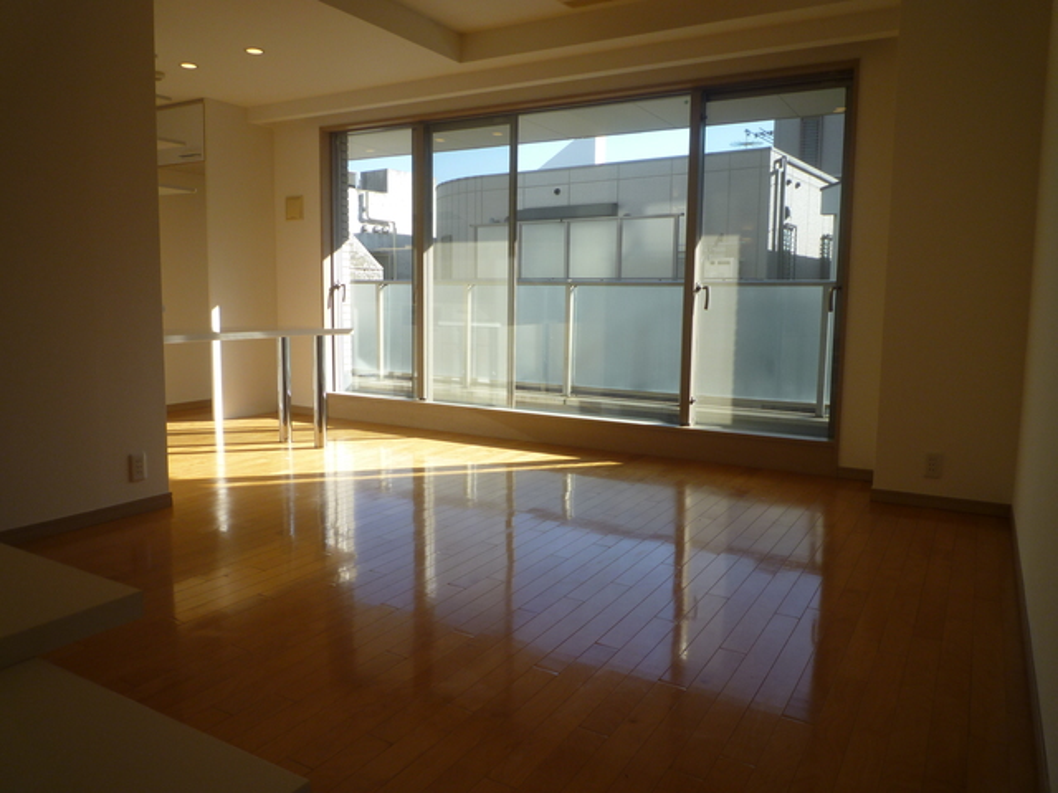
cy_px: 396
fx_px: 764
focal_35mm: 25
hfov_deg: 69.4
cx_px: 529
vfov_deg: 54.9
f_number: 2.8
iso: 80
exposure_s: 1/320
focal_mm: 4.4
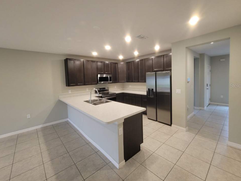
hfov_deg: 102.0
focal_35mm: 14
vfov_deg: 85.6
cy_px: 85
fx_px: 97
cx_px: 124
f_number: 2.2
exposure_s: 1/60
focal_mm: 2.2
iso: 250
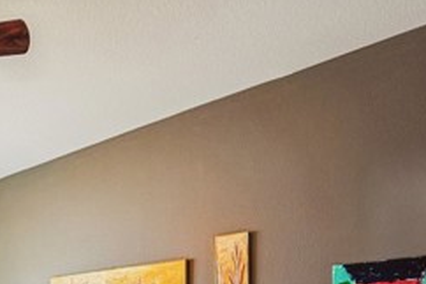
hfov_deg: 43.1
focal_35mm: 37
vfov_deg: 29.8
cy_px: 355
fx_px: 438
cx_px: -18
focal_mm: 14
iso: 200
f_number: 8
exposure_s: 1/8
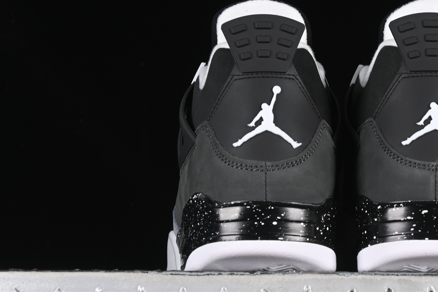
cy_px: 117
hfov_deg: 15.9
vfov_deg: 10.7
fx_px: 1558
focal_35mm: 128
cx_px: 349
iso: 160
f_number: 7.1
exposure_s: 1/60
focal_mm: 50
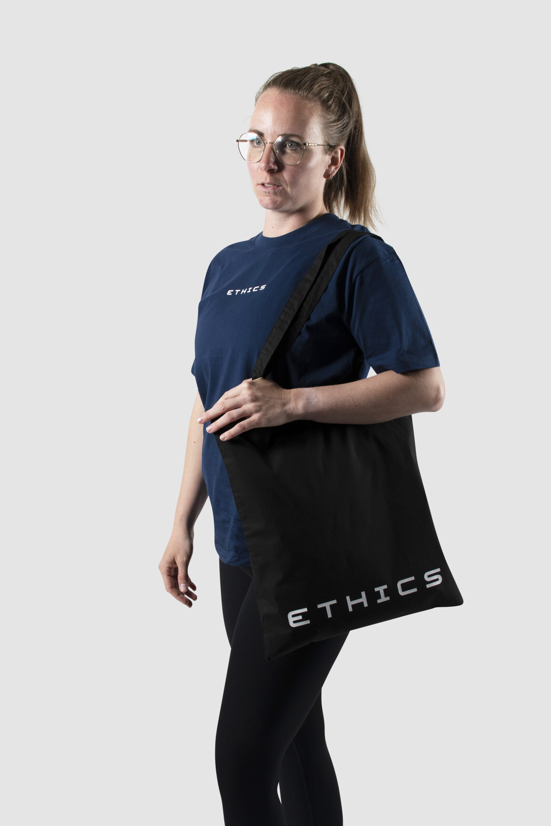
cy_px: 413
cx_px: 276
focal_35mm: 60
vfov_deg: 33.4
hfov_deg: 22.6
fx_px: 1377
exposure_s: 1/250
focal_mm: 40
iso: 100
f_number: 9
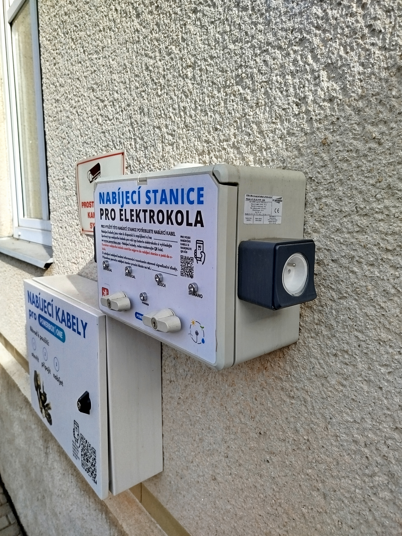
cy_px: 268
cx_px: 201
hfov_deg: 56.8
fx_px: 372
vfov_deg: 71.6
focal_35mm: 24
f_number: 1.7
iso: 50
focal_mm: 5.31
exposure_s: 1/682
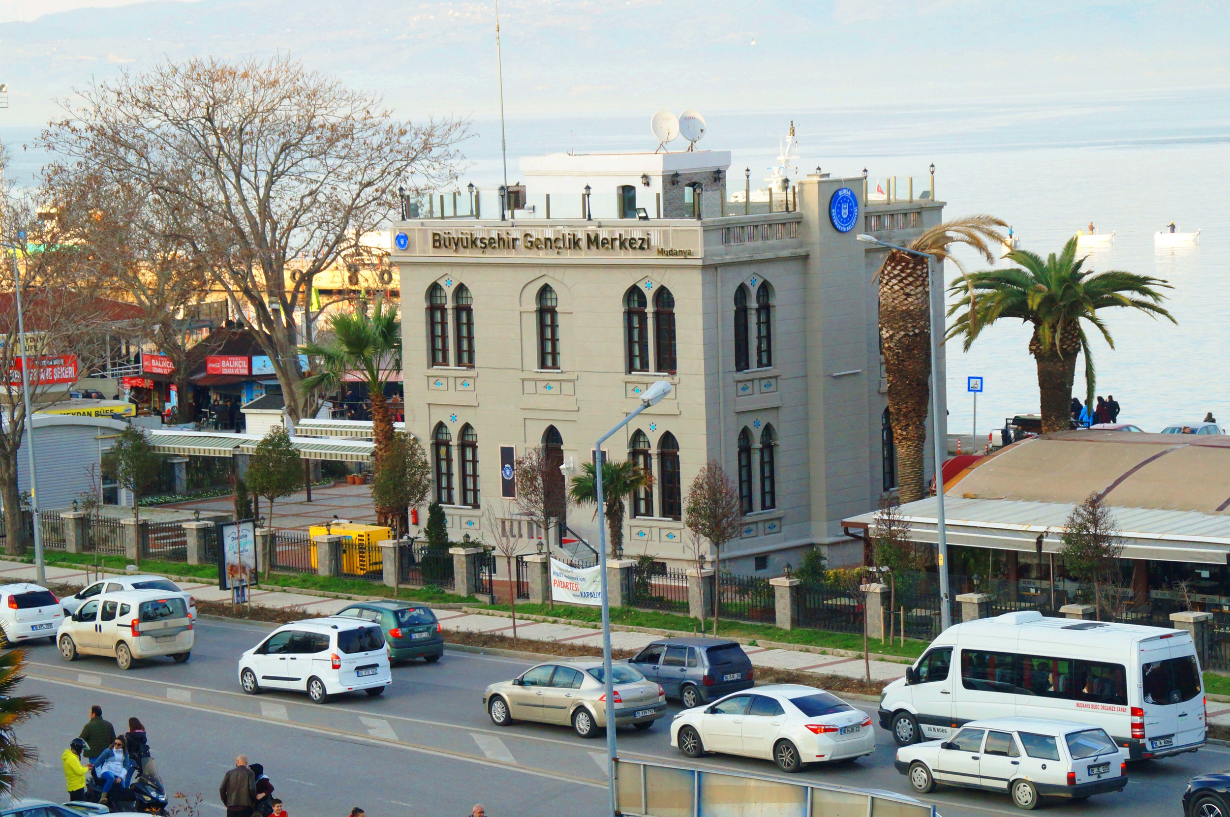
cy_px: 408
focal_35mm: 112
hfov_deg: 18.2
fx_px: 3839
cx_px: 615
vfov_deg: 12.1
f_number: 9
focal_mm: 75
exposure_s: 1/800
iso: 1600
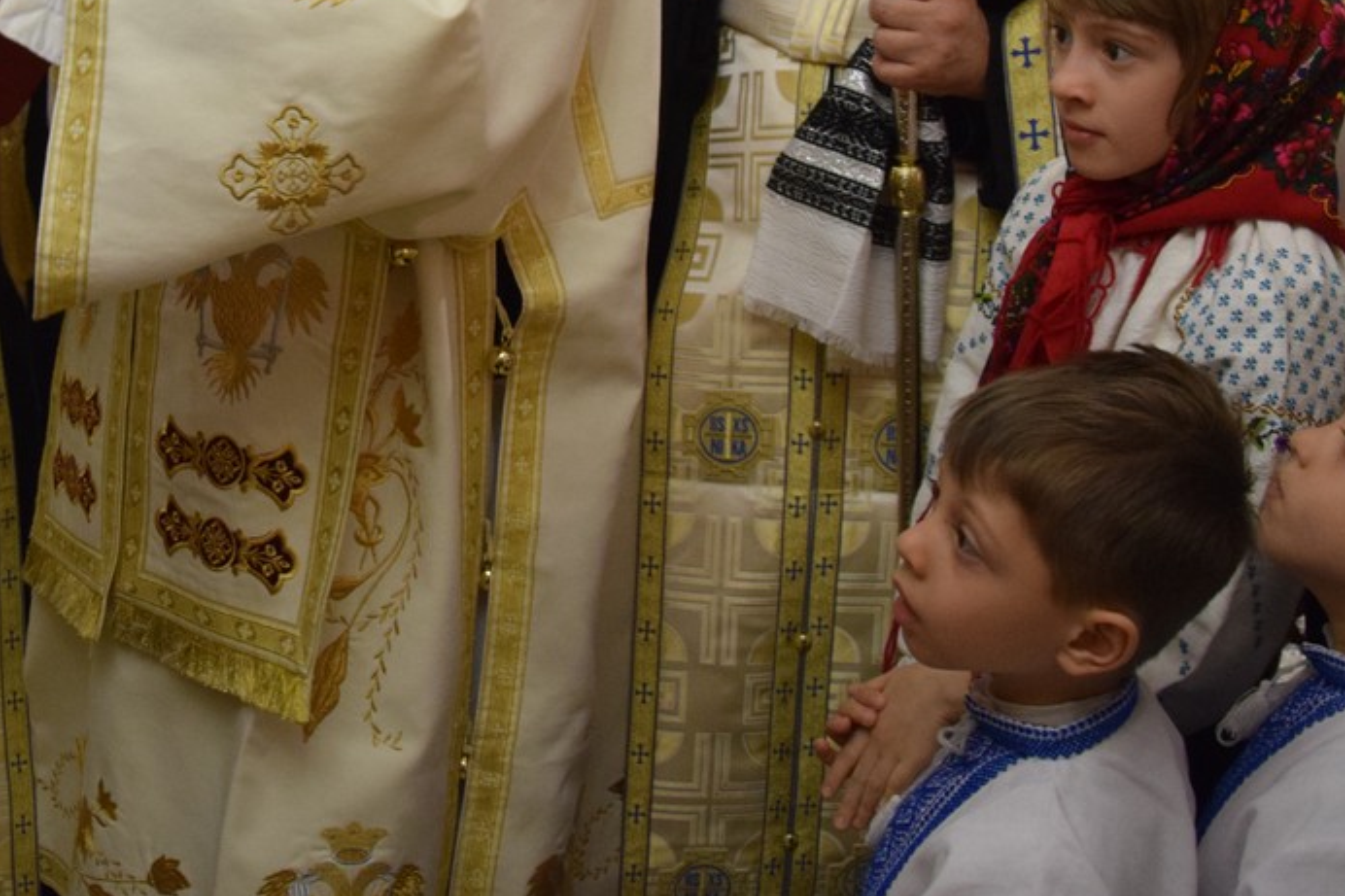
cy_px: -24
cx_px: 366
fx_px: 2092
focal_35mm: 56
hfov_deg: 35.0
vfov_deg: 23.1
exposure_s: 1/60
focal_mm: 18
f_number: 3.5
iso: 1800
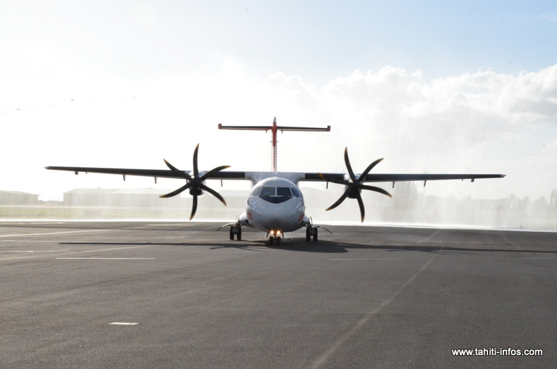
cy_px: 184
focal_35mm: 72
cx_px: 278
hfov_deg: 28.1
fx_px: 1112
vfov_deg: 18.8
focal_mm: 48
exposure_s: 1/2000
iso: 2500
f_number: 22
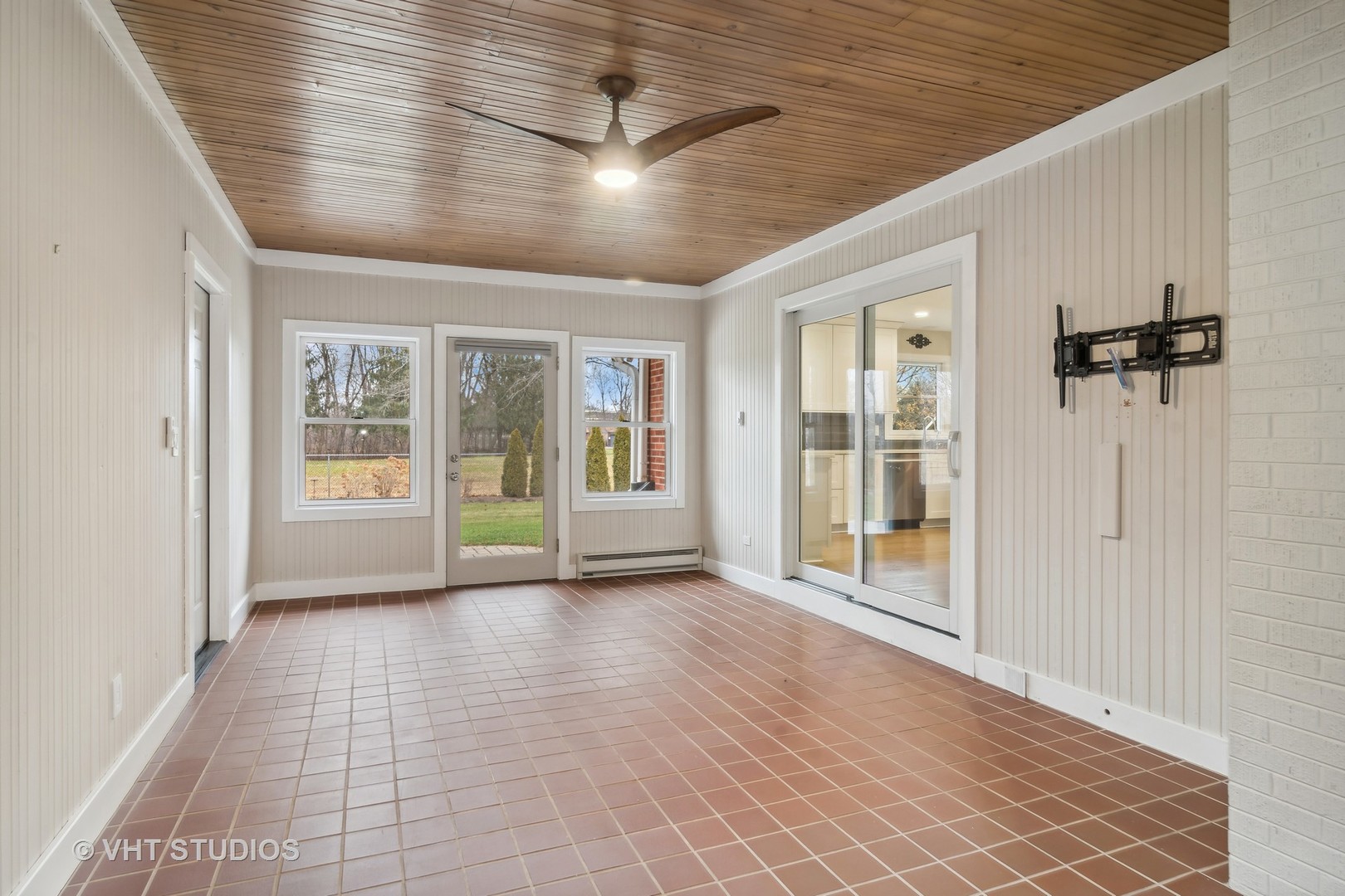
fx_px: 672
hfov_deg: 90.0
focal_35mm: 18
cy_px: 448
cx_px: 672
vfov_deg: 67.4
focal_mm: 12
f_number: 9
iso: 100
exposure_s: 1/3.33
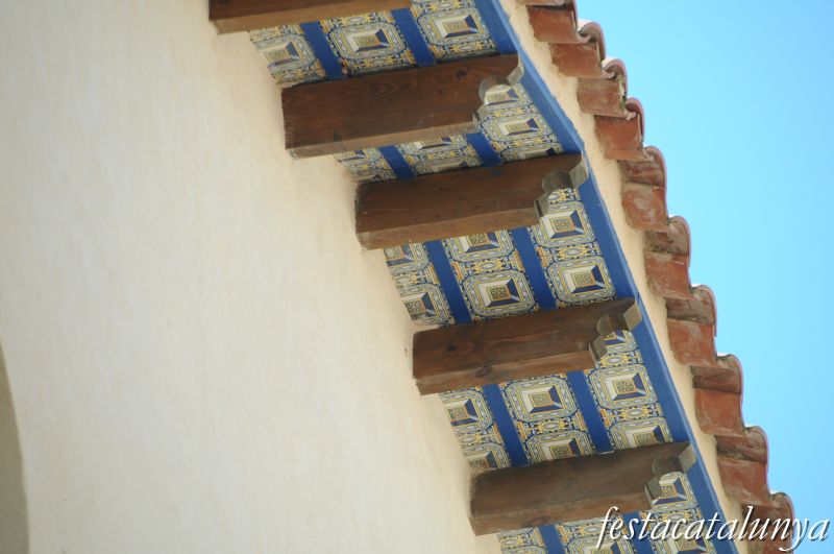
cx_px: 417
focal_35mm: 360
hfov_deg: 5.7
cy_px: 277
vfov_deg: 3.8
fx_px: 8328
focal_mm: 240
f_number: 7.1
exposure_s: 1/200
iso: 200
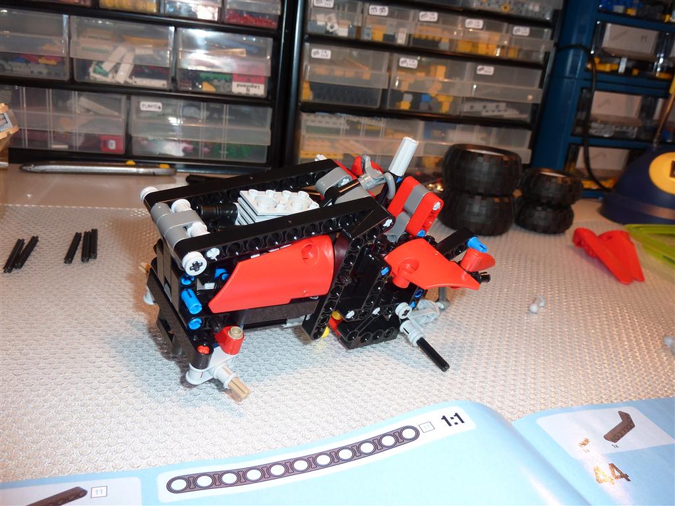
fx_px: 565
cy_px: 253
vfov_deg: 48.2
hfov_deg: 61.7
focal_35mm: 29
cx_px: 338
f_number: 3.4
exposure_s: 1/30
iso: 100
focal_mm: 4.7
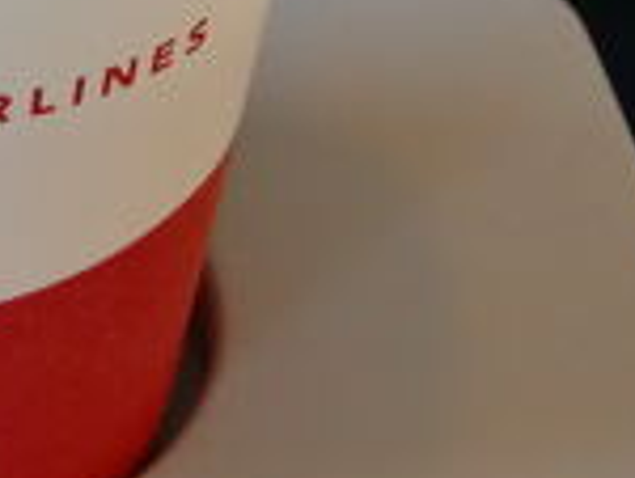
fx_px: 3656
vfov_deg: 7.5
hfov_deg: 9.8
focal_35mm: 199
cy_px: 15
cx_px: -102
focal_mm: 8.2
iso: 400
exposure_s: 1/30
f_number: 3.3
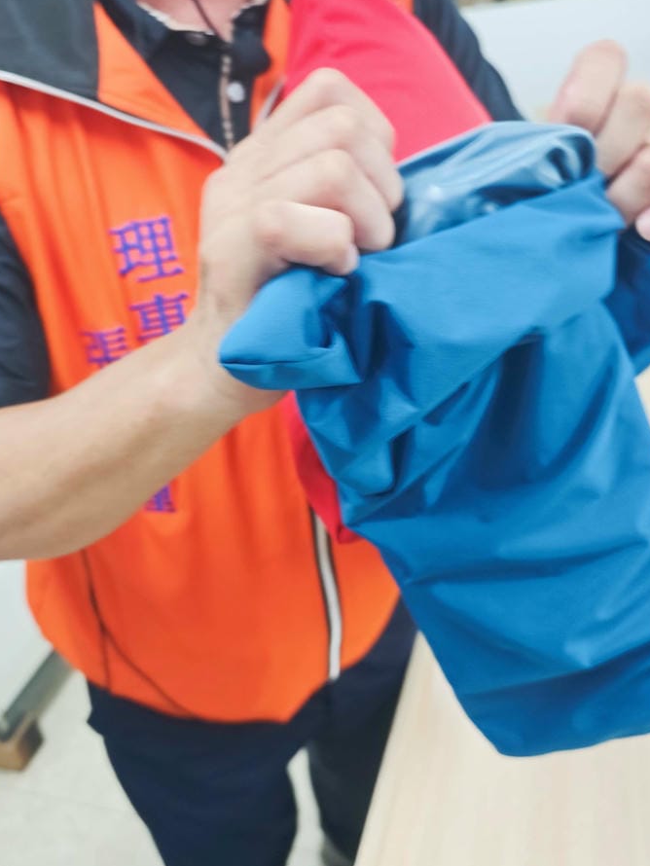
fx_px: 776
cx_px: 342
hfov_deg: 45.4
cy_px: 431
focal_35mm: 31
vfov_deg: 58.3
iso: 320
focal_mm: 8.72
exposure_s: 1/60
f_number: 2
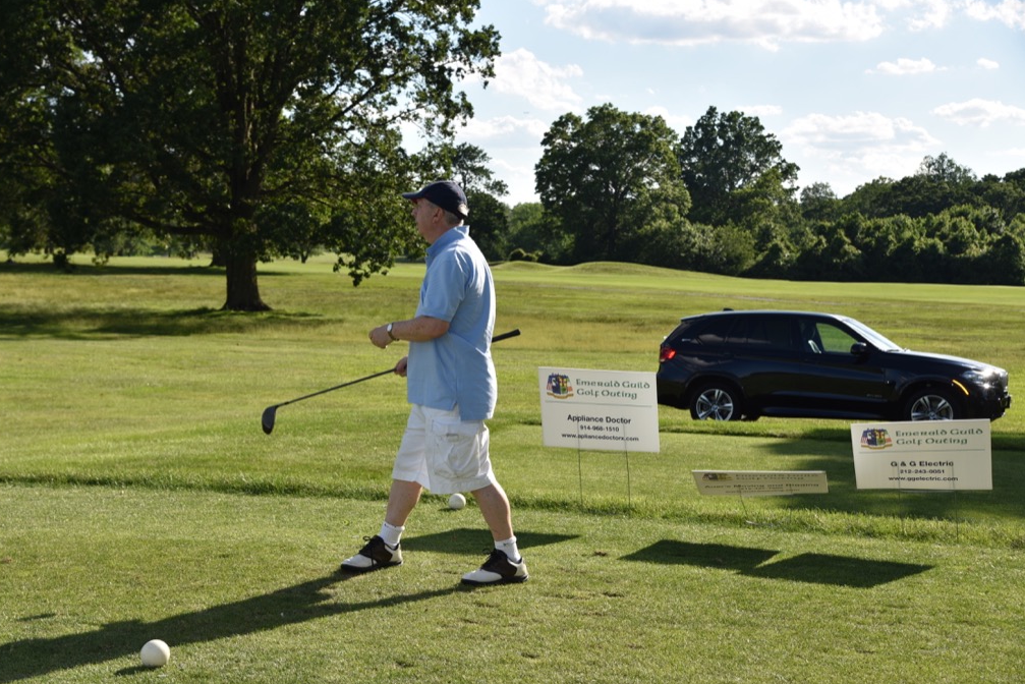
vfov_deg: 21.6
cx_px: 506
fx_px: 1794
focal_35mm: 63
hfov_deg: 31.9
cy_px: 343
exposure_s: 1/200
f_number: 8
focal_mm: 62
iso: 100
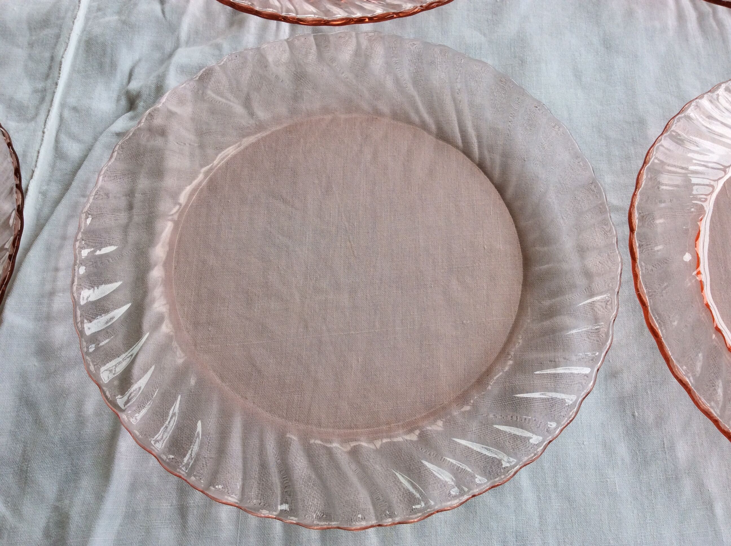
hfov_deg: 56.9
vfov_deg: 44.1
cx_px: 366
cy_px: 273
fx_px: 675
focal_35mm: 32
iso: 32
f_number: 2.4
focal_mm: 3.3
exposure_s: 1/234
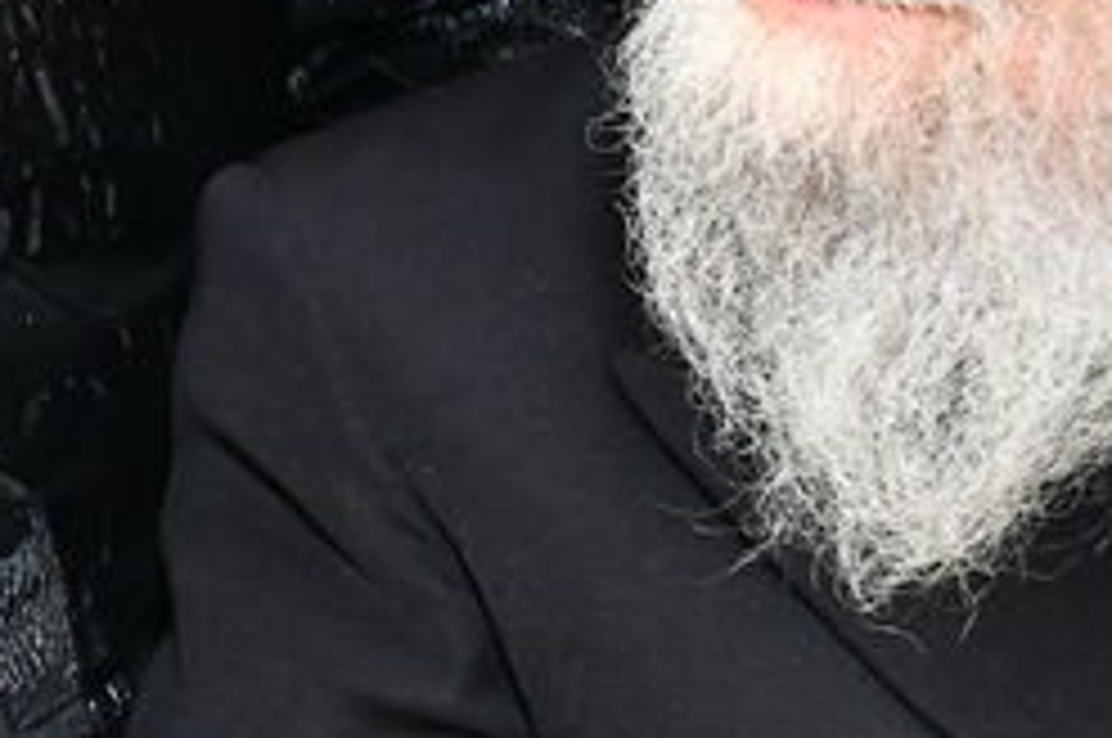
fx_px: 4905
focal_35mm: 159
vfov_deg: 8.6
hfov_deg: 11.1
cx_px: -1450
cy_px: 88
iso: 1250
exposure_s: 1/250
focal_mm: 28
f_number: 5.6
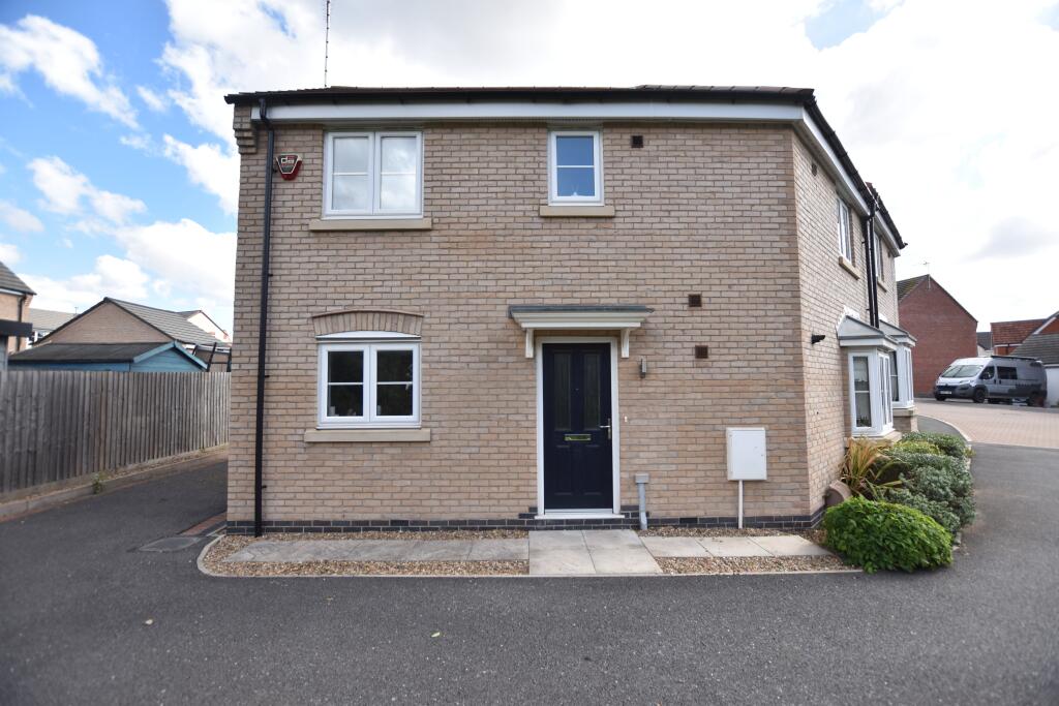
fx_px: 441
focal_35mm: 15
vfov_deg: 77.3
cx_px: 530
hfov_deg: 100.4
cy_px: 353
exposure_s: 1/400
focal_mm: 10
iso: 100
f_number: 3.5
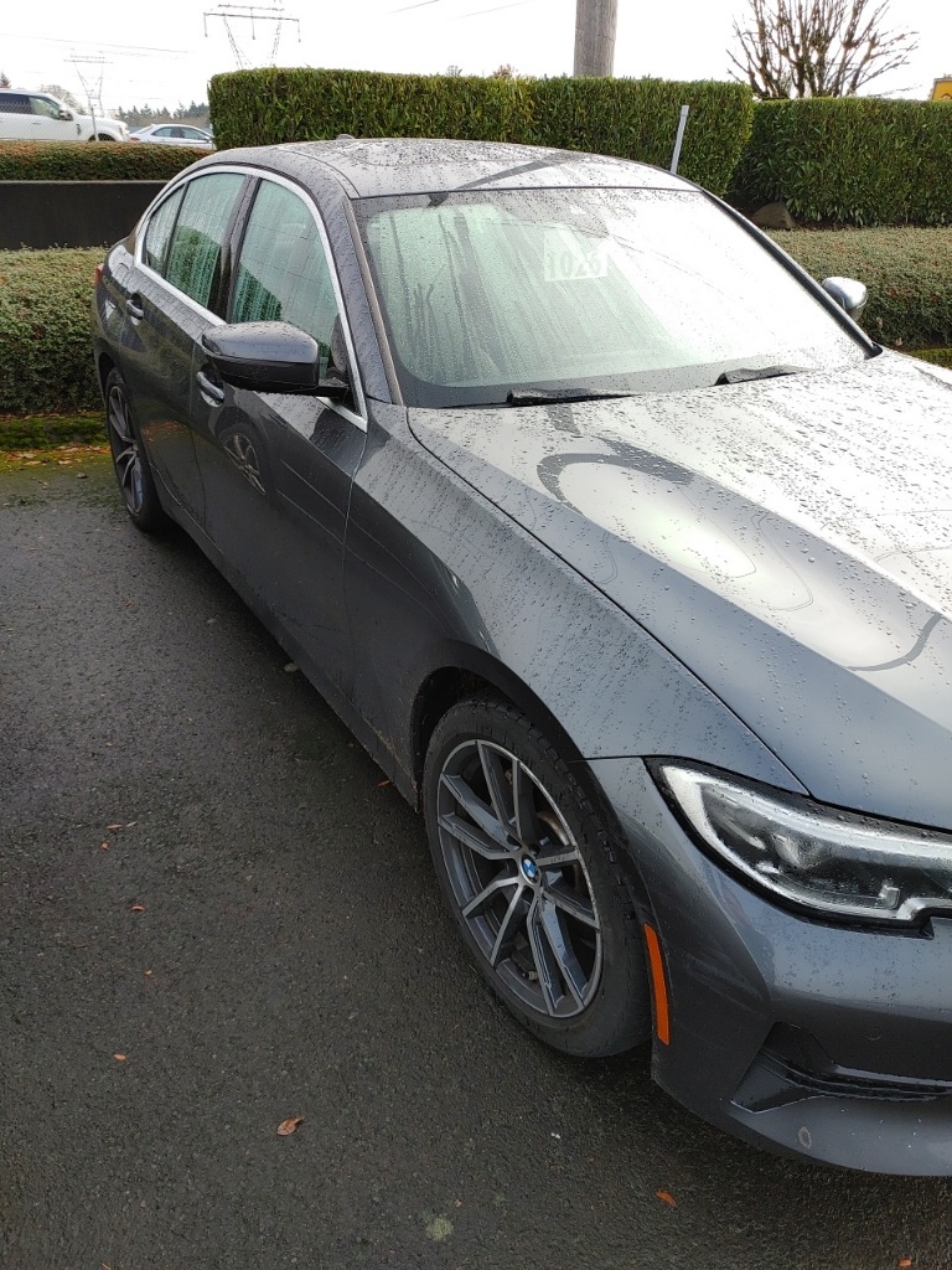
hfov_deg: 53.1
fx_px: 953
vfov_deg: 67.3
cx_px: 476
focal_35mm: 26
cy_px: 635
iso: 50
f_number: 1.8
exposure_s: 1/408
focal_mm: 5.58
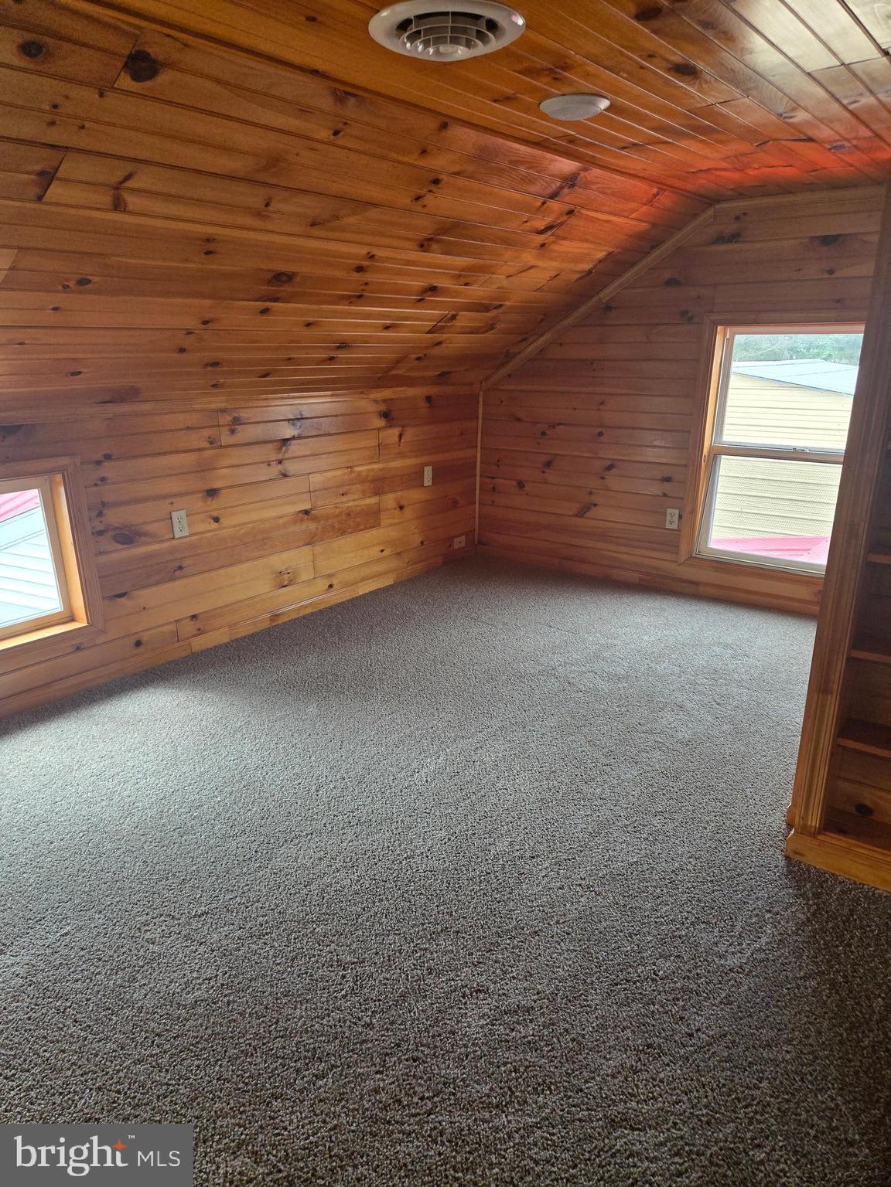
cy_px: 594
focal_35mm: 23
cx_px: 446
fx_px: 789
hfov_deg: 58.9
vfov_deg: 73.9
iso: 80
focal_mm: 5.4
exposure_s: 1/180
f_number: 1.8
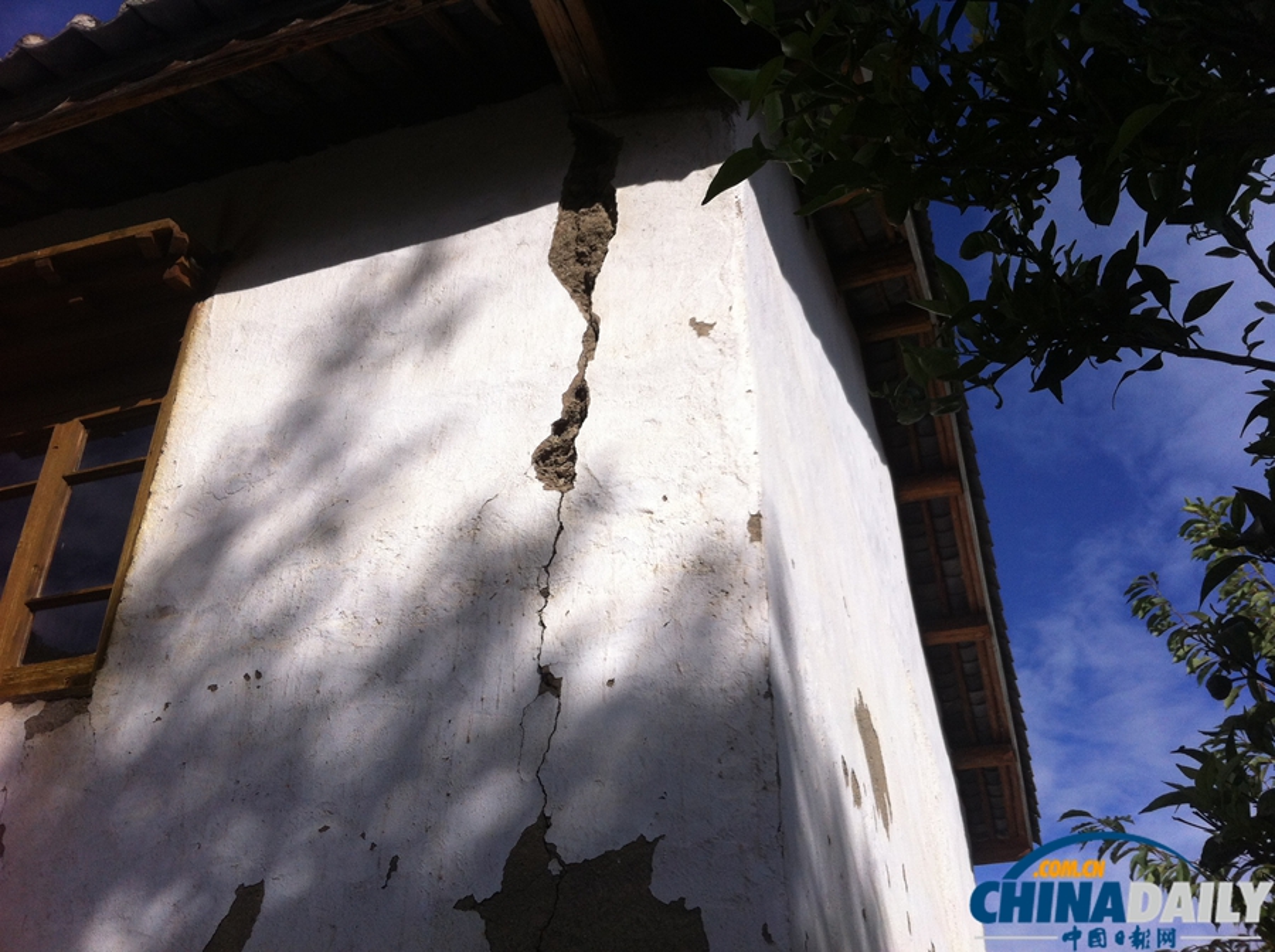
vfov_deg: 40.6
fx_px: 1287
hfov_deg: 52.7
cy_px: 476
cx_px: 638
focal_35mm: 35
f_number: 2.8
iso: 80
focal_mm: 3.85
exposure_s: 1/2011
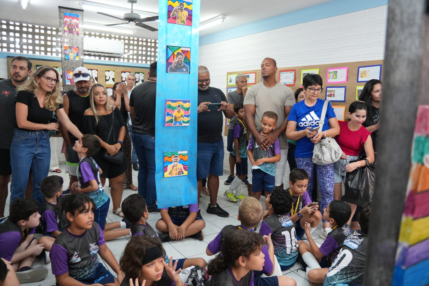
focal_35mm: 26
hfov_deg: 70.4
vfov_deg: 50.4
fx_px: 304
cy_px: 143
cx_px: 214
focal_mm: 17
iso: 800
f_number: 2.8
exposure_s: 1/100
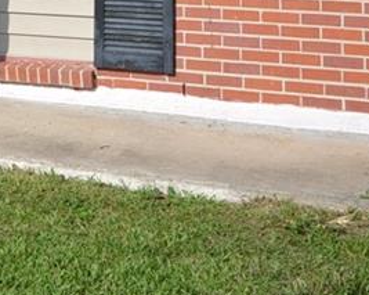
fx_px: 1178
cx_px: -30
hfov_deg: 17.2
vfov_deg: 13.4
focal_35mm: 108
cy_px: -145
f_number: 8
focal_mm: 20
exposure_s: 1/250
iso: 100
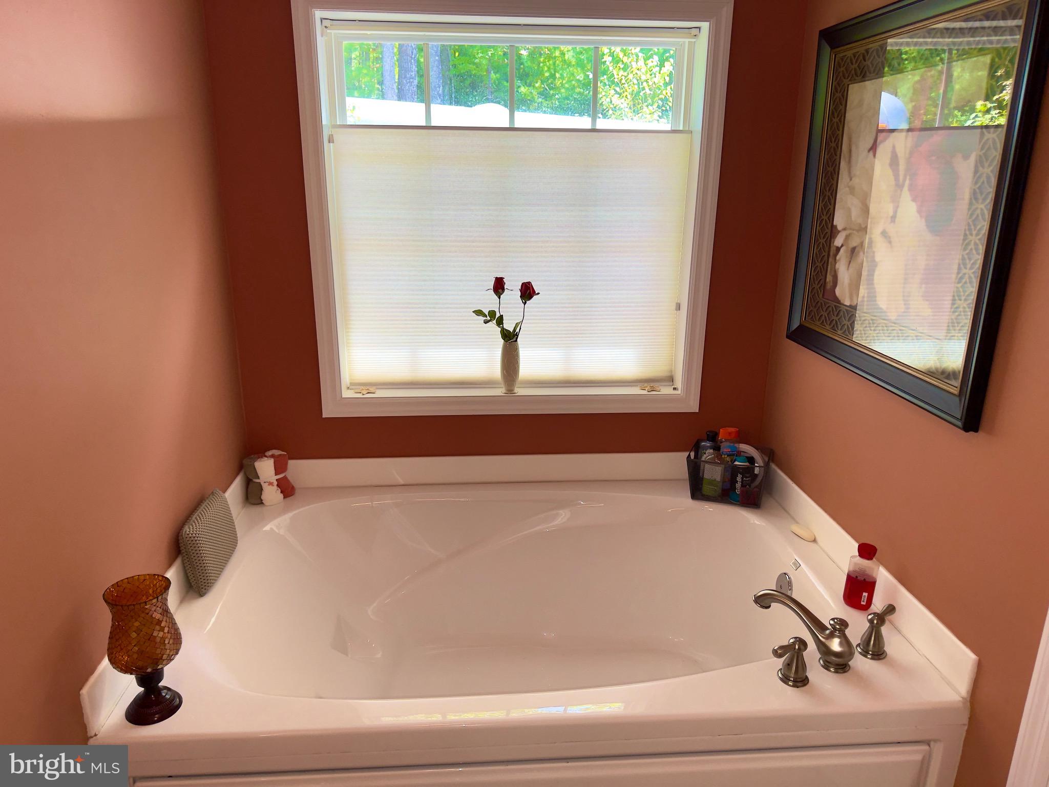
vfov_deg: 56.8
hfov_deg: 71.6
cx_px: 524
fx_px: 727
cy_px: 394
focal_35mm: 24
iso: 64
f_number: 1.78
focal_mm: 6.76
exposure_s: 1/120
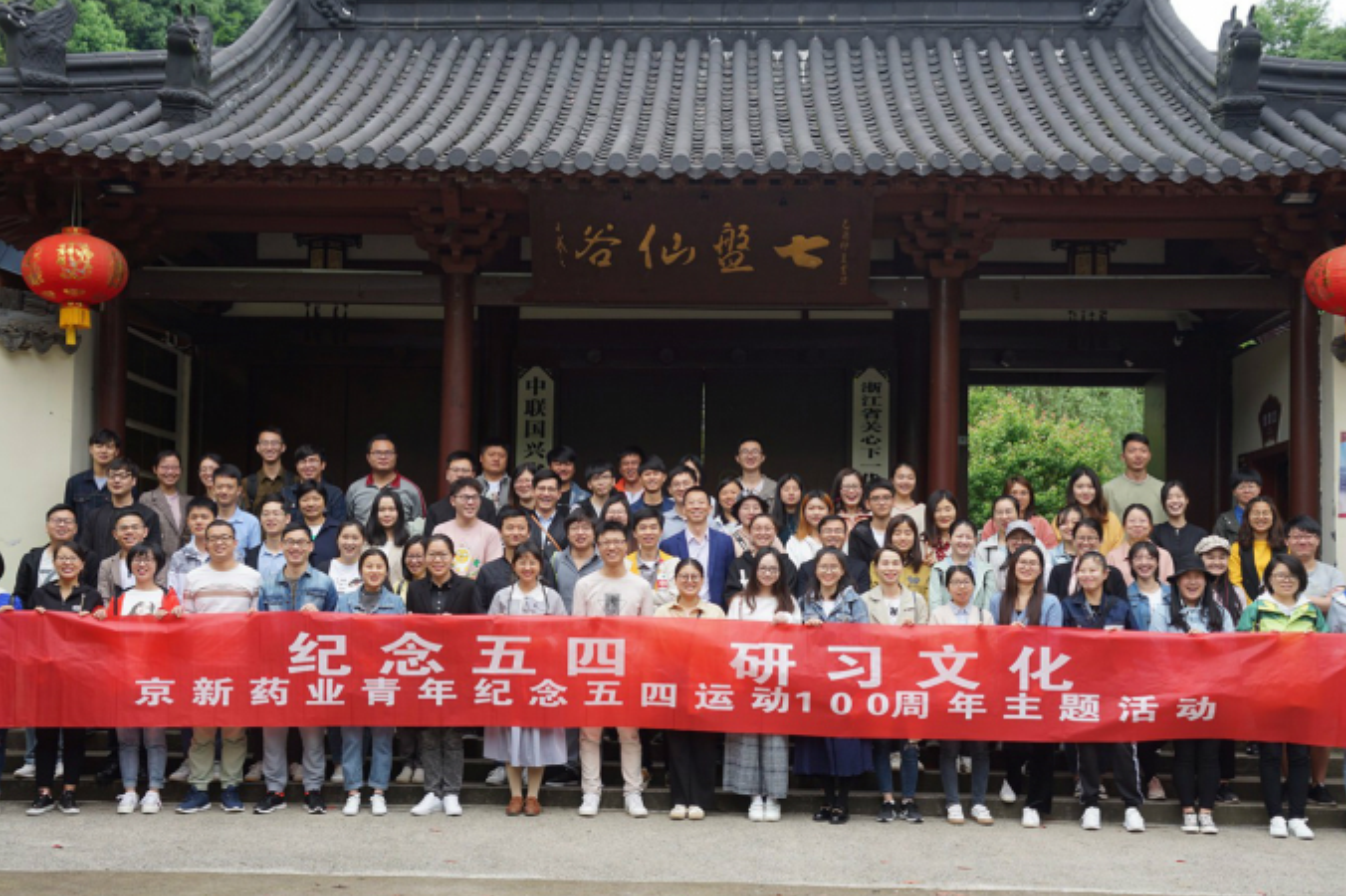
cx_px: 653
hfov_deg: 43.6
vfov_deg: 29.8
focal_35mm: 45
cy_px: 491
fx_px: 1682
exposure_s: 1/80
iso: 100
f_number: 5.6
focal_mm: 38
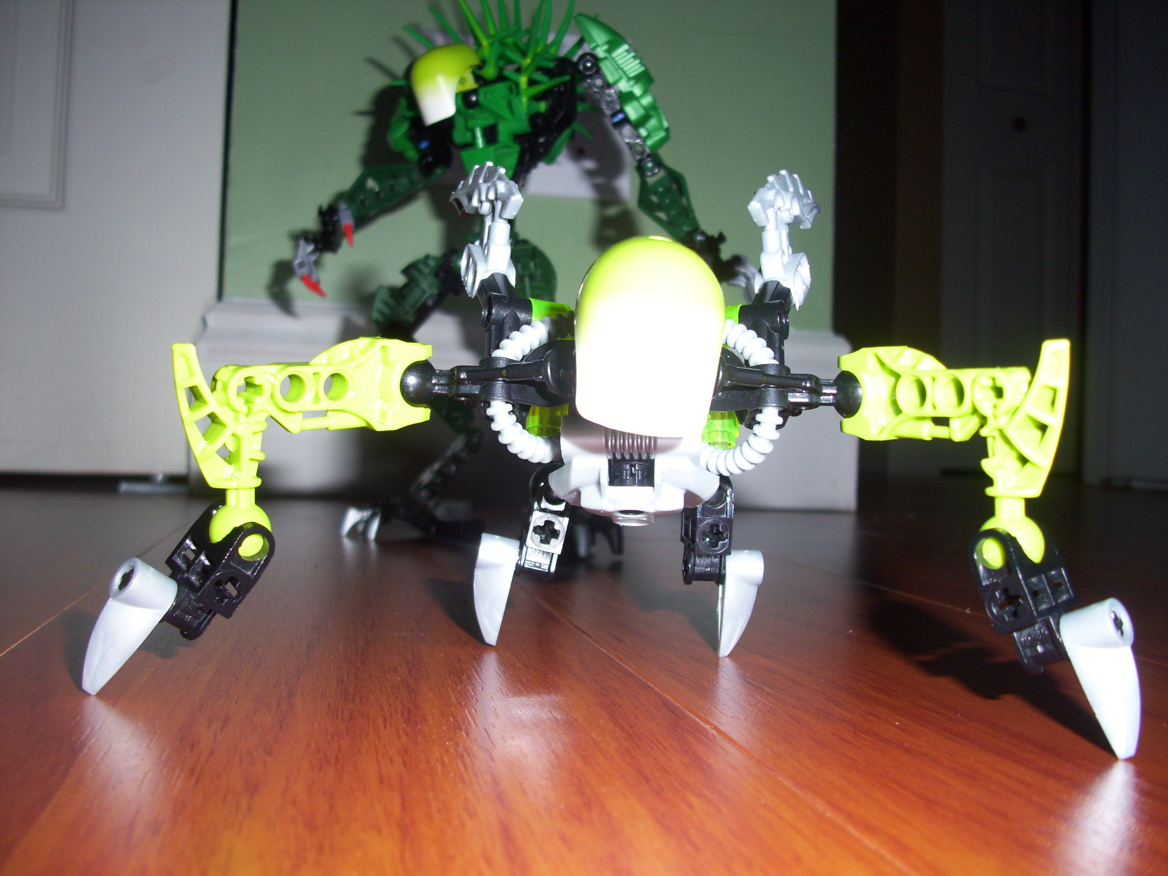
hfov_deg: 54.0
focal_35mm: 34
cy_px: 438
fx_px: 1147
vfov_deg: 41.8
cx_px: 584
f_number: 2.9
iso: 80
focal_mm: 5.7
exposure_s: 1/40
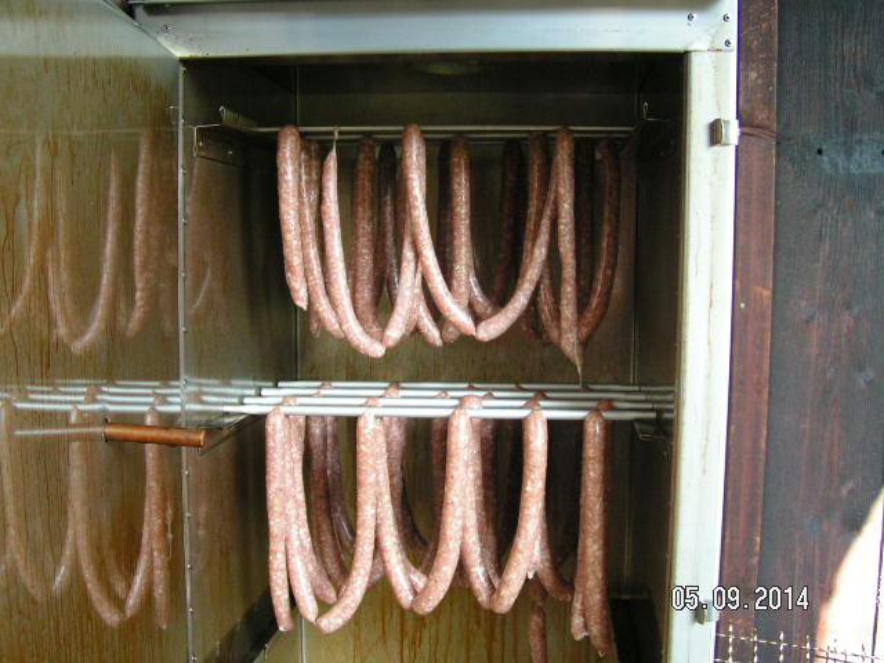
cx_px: 442
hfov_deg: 49.0
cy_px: 332
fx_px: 970
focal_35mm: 38
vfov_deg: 37.7
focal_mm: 5.8
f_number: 2.8
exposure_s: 1/30
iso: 200
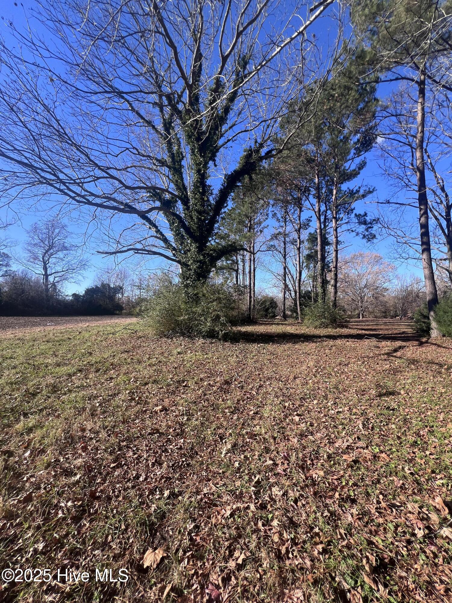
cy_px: 302
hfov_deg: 89.9
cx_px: 226
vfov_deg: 106.2
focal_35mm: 13
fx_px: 226
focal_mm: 1.57
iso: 32
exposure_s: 1/699
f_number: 1.8
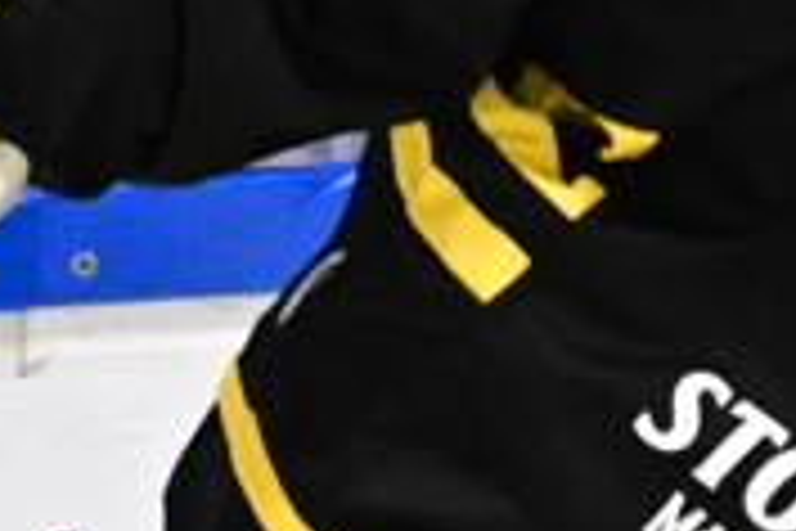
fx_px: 68141
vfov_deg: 0.4
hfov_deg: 0.7
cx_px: 135
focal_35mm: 3082
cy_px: 691
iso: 4000
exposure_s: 1/800
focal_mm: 400
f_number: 4
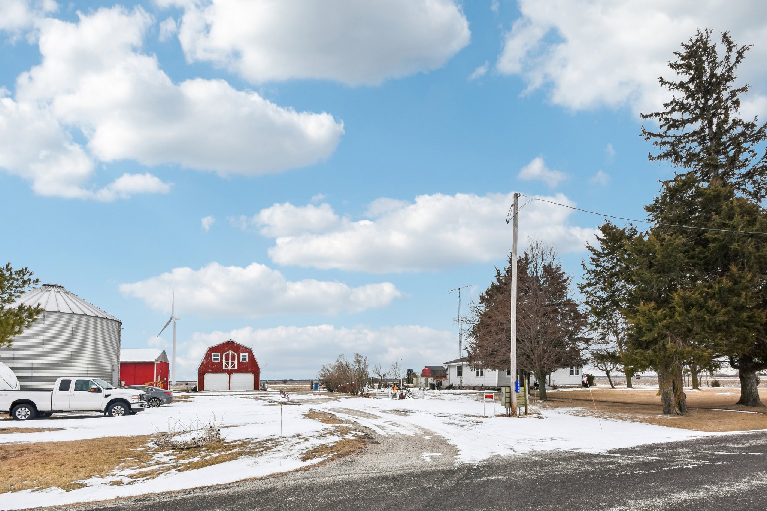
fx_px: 320
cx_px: 384
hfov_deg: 100.4
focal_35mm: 15
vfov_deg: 77.3
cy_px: 256
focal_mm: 10
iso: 400
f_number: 8
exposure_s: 1/1250
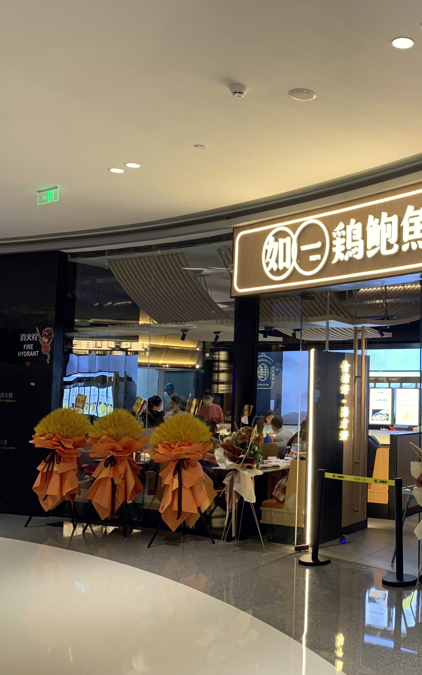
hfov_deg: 32.2
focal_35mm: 37
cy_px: 339
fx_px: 681
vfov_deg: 52.7
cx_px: 405
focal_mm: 4.25
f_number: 1.8
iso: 64
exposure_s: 1/50
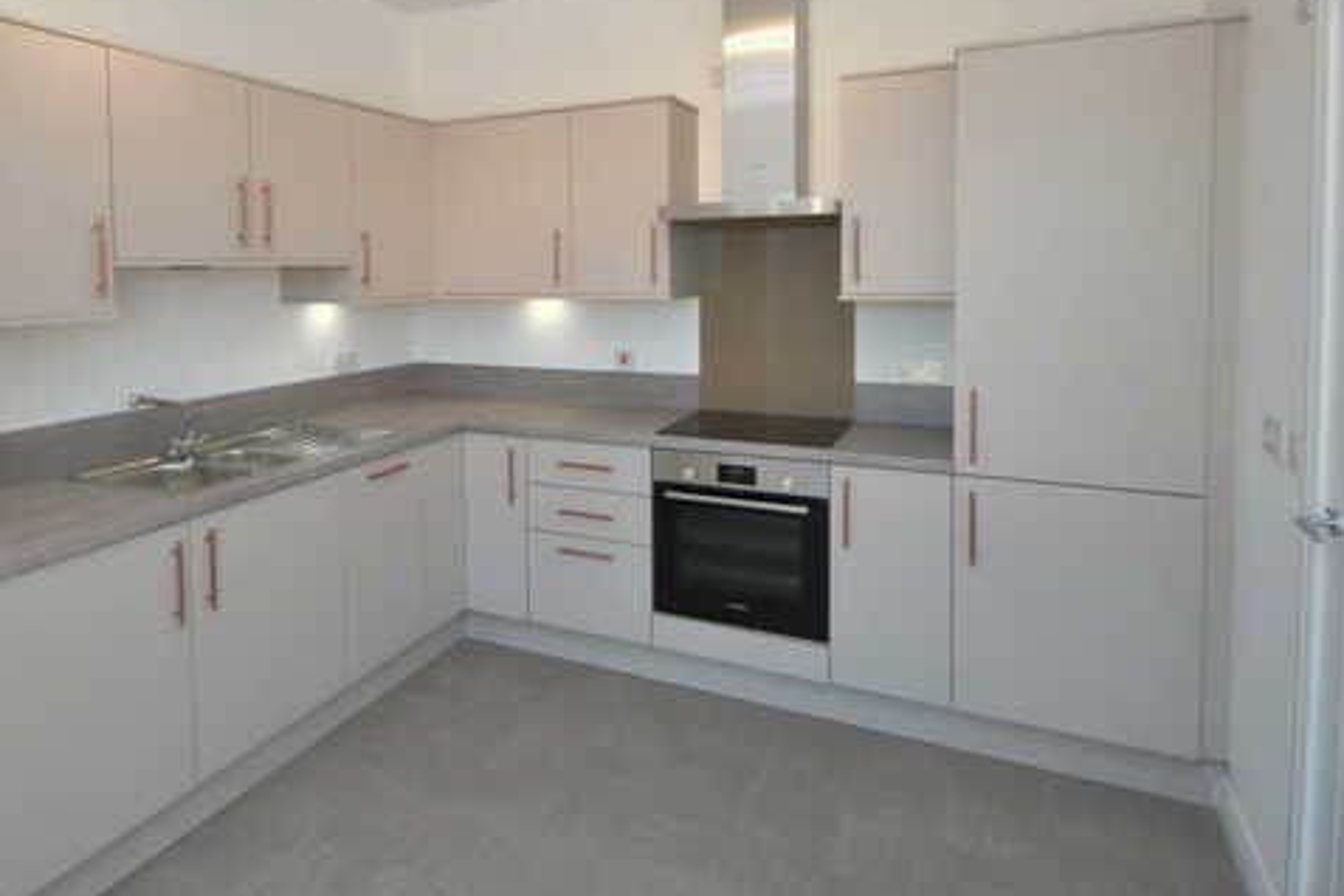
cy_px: 300
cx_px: 535
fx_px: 821
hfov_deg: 77.7
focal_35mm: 22
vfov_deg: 56.0
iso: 280
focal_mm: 10
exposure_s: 1/125
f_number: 4
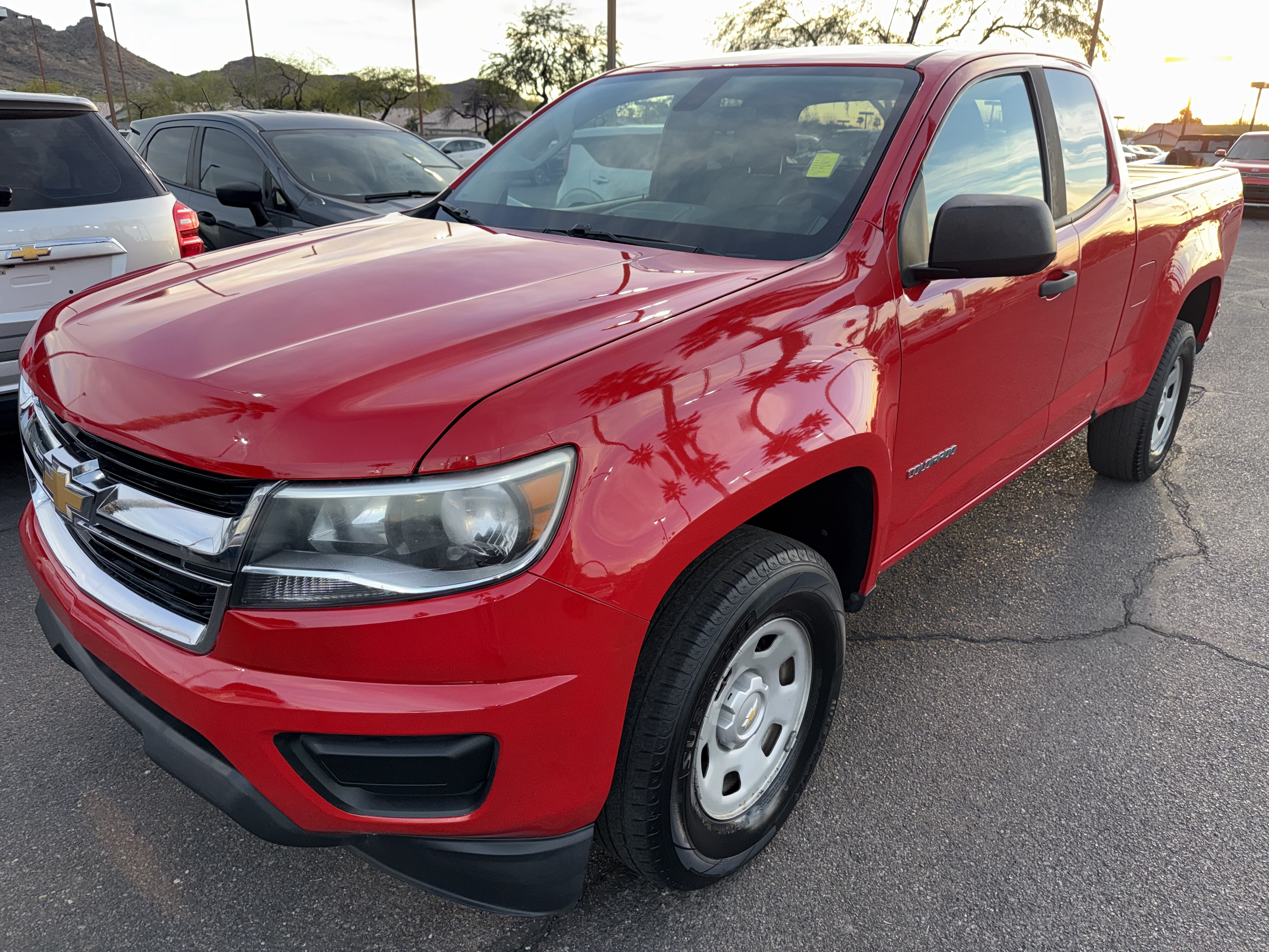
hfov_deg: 71.6
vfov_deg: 56.8
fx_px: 880
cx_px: 634
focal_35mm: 24
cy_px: 476
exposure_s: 1/166
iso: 80
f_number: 1.78
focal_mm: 6.76
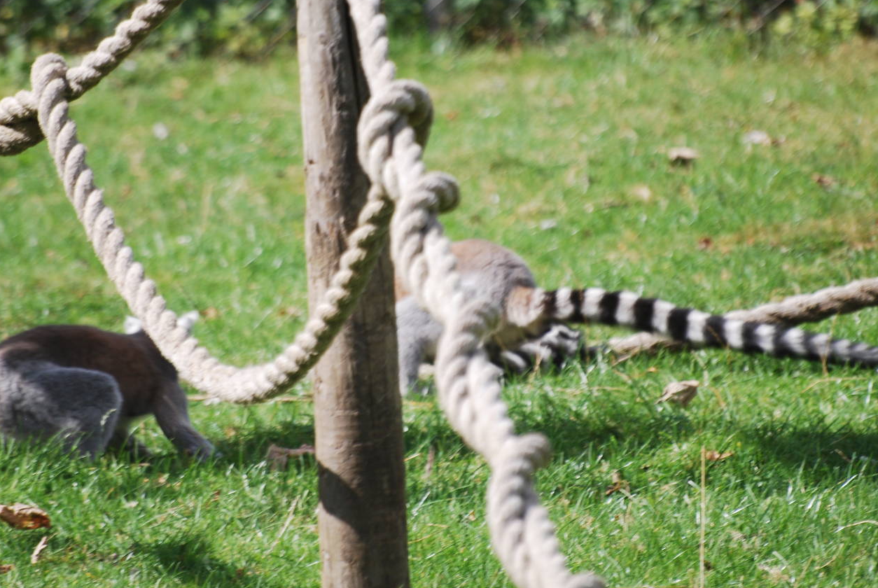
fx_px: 14019
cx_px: 407
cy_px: 241
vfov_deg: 2.4
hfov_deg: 3.6
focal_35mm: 574
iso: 200
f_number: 5.6
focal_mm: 300
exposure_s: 1/500
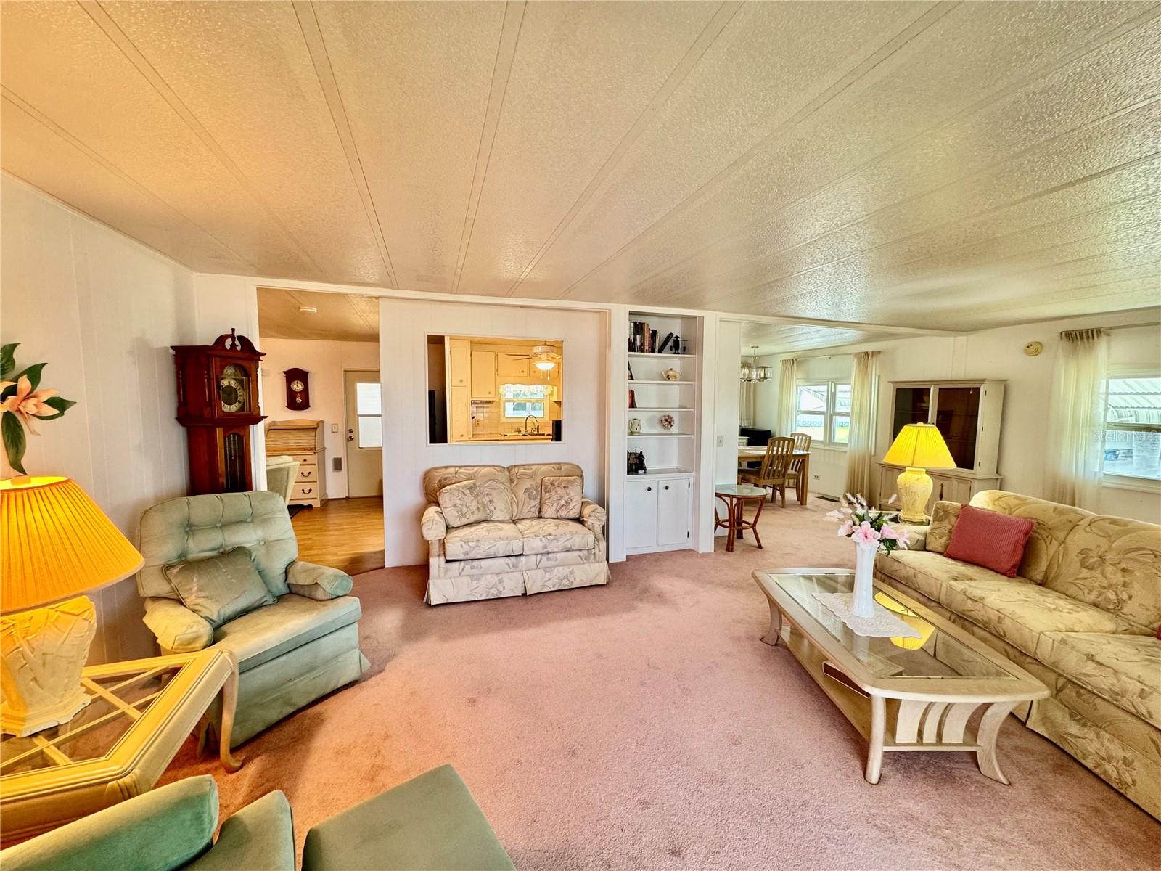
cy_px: 436
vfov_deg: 85.7
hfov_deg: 102.1
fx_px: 470
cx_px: 580
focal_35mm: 14
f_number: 2.2
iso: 160
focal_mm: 2.22
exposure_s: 1/60
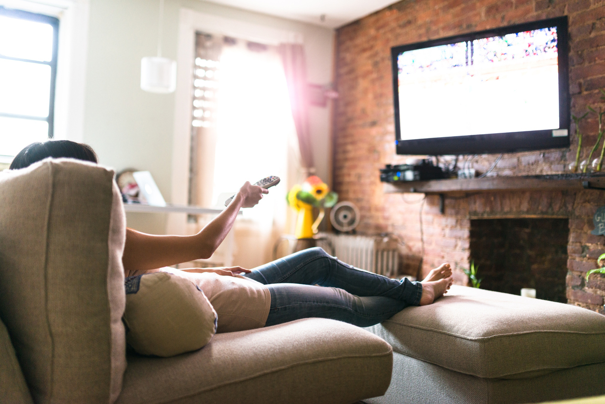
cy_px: 202
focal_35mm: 35
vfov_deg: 37.9
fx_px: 588
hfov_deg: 54.4
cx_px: 302
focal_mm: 35
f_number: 1.4
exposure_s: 1/60
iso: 800
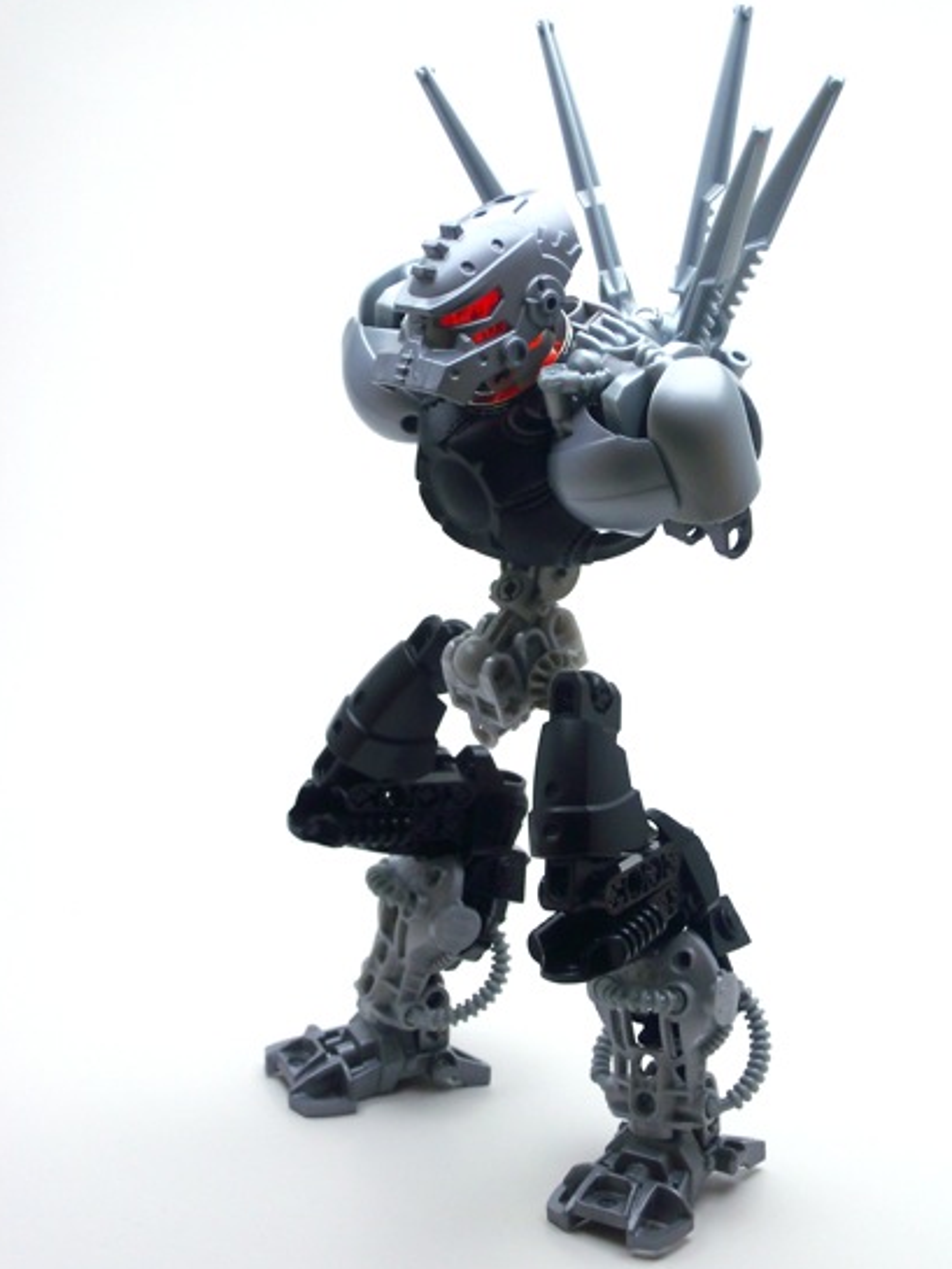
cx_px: 512
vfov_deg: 29.4
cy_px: 650
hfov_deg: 22.3
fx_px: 2419
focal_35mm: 66
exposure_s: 1/50
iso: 80
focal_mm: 10.7
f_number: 3.4
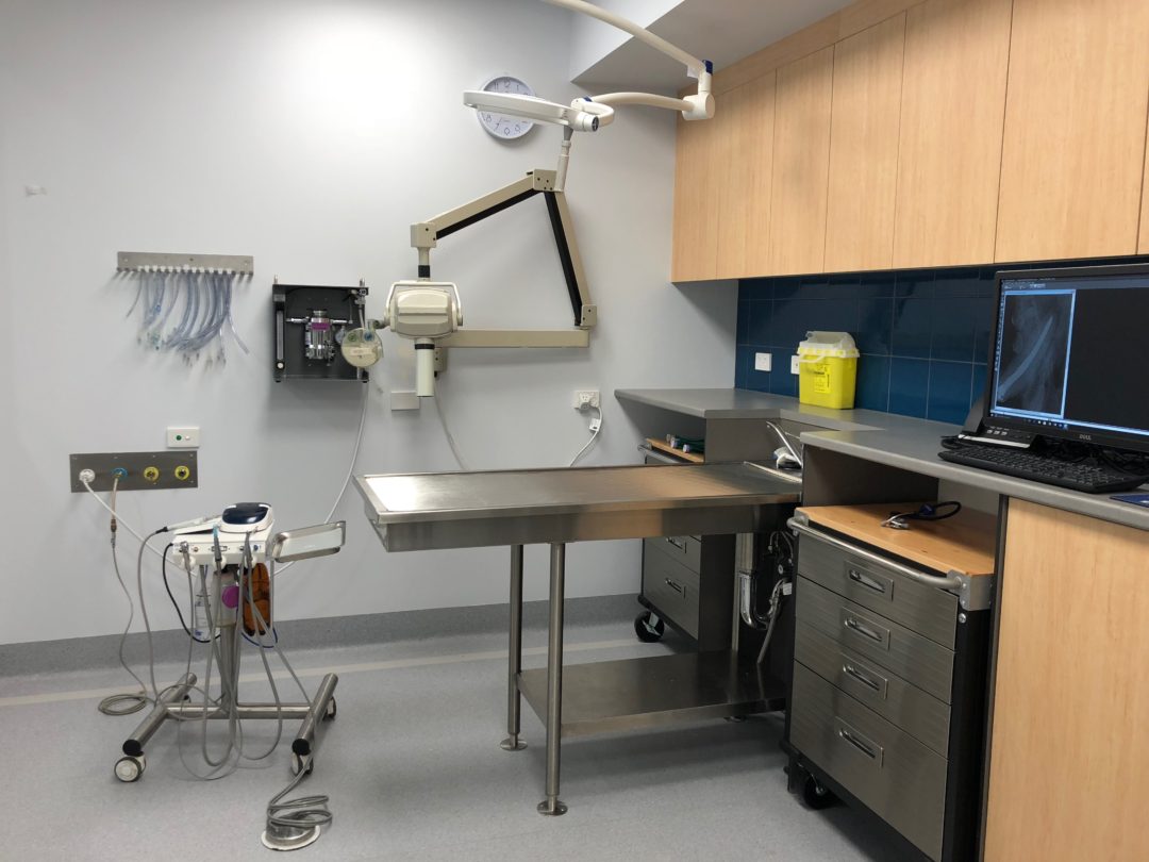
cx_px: 574
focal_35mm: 29
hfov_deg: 61.7
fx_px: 963
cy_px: 431
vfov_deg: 48.2
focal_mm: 3.99
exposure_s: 1/33
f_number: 1.8
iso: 25
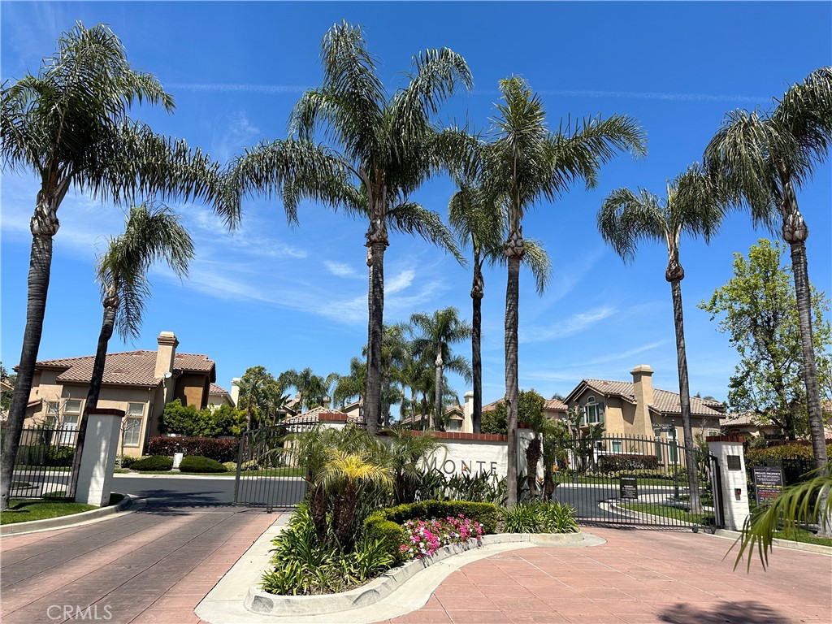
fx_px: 577
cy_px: 312
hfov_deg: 71.6
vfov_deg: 56.8
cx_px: 416
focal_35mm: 24
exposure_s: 1/4762
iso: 80
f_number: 1.78
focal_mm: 6.86
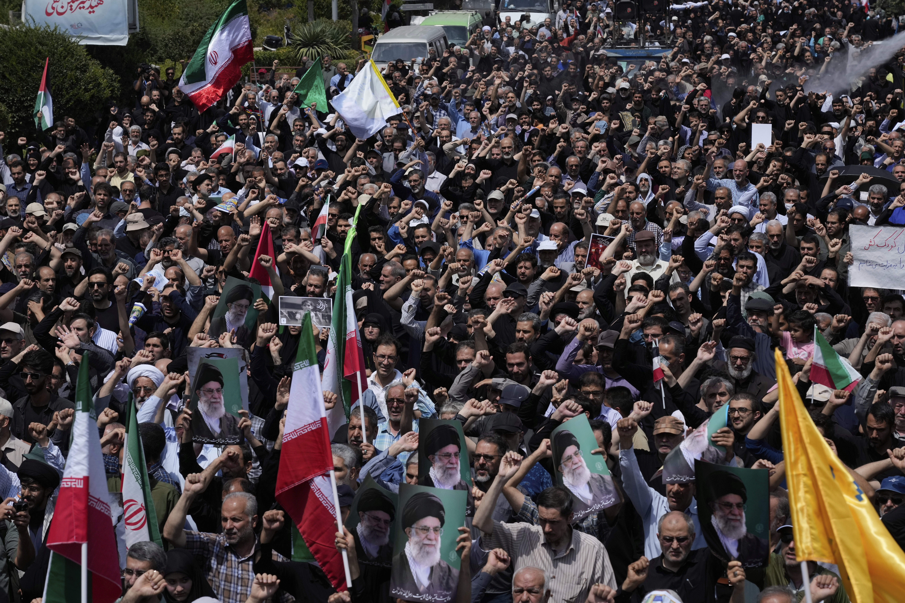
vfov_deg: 13.0
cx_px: 452
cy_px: 302
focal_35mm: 105
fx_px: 2639
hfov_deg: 19.5
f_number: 8
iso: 640
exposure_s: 1/4000
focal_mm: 105
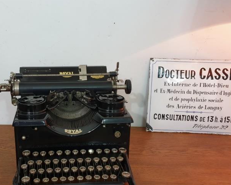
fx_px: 294
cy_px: 102
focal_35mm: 43
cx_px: 76
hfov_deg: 42.3
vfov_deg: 34.9
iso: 250
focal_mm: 4.3
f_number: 1.5
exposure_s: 1/33
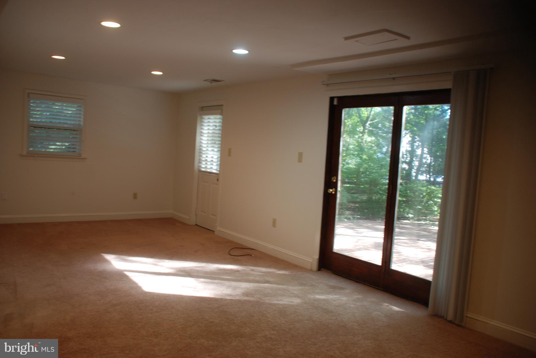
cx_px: 268
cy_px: 179
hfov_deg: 61.9
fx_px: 447
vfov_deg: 43.7
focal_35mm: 30
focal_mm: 20
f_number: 3.8
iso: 200
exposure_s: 1/30
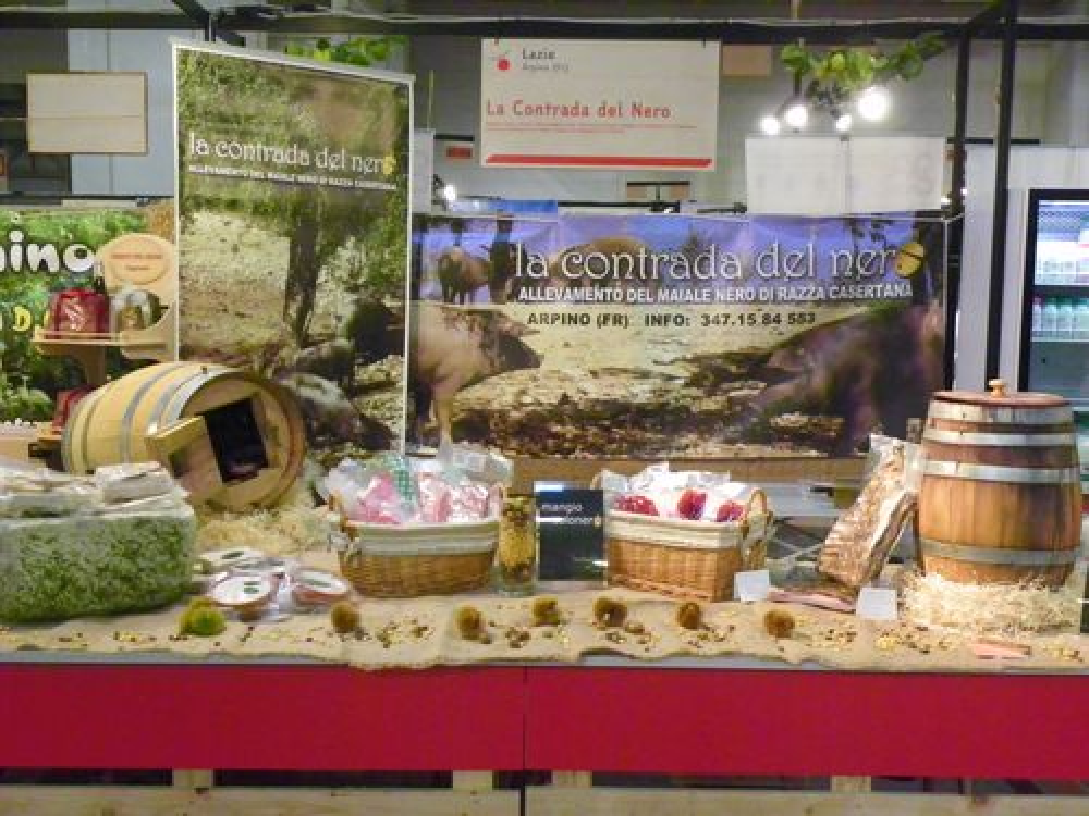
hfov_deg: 43.9
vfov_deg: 33.6
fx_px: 1353
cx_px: 544
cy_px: 408
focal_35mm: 43
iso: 640
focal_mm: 7.6
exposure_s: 1/30
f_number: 3.2
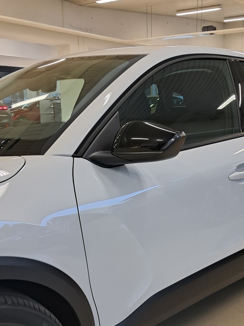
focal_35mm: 44
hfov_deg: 32.6
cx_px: 164
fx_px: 414
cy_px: 213
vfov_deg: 42.5
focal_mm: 4
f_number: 1.8
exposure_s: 1/33
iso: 160
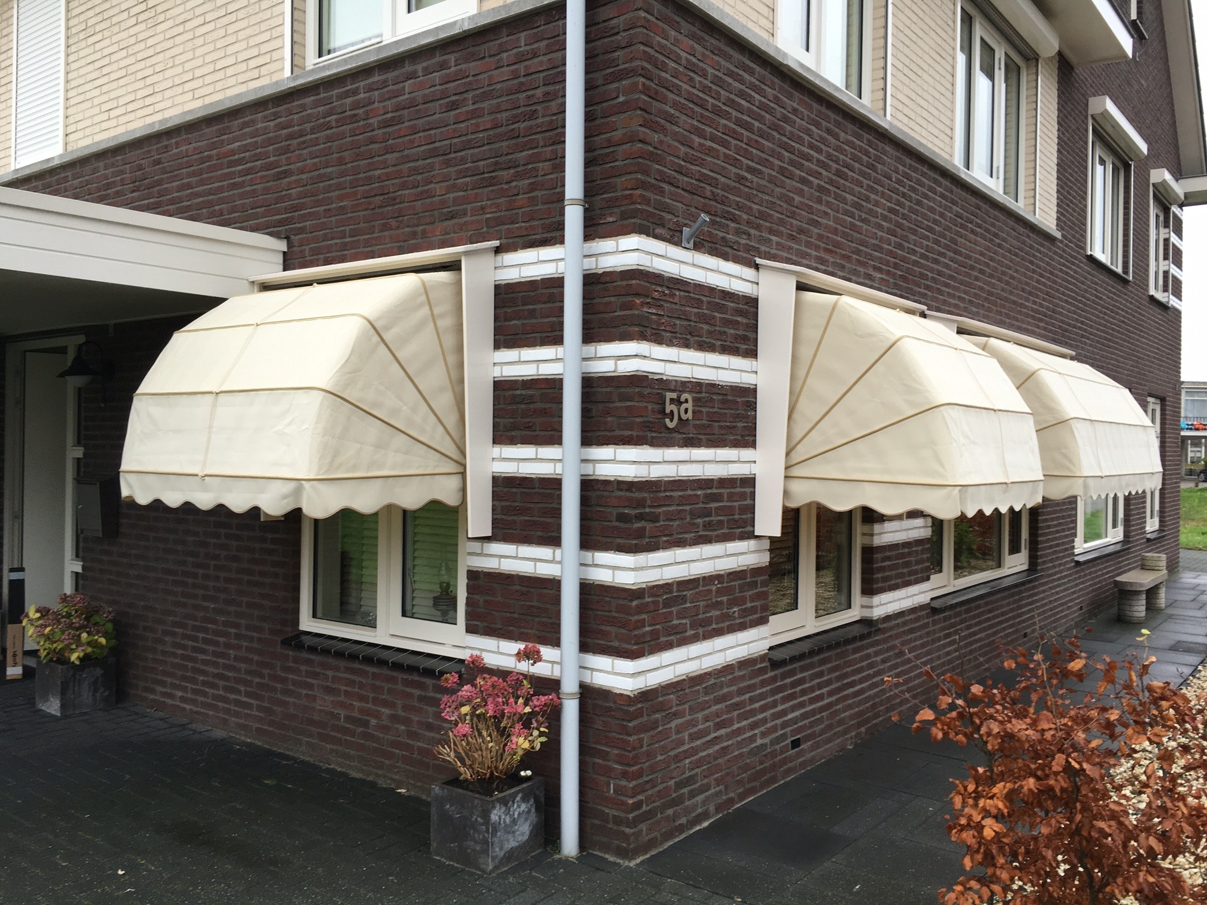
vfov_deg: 48.2
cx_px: 604
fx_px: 1011
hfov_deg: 61.7
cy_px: 452
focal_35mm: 29
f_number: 2.2
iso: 32
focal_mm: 4.15
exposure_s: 1/50
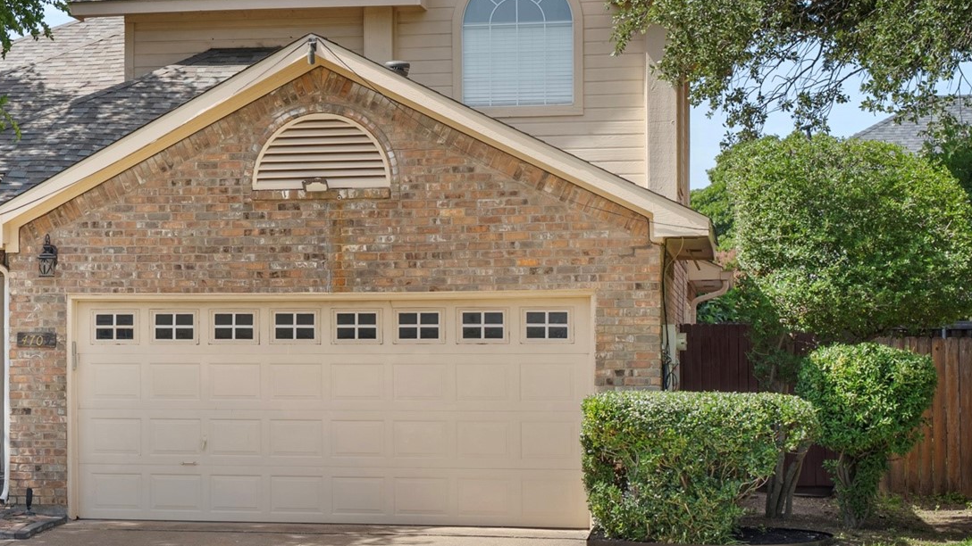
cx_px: 63
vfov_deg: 13.0
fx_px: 2404
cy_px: 299
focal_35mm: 93
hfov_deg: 22.2
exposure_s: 1/50
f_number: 8
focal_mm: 44.6
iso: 400
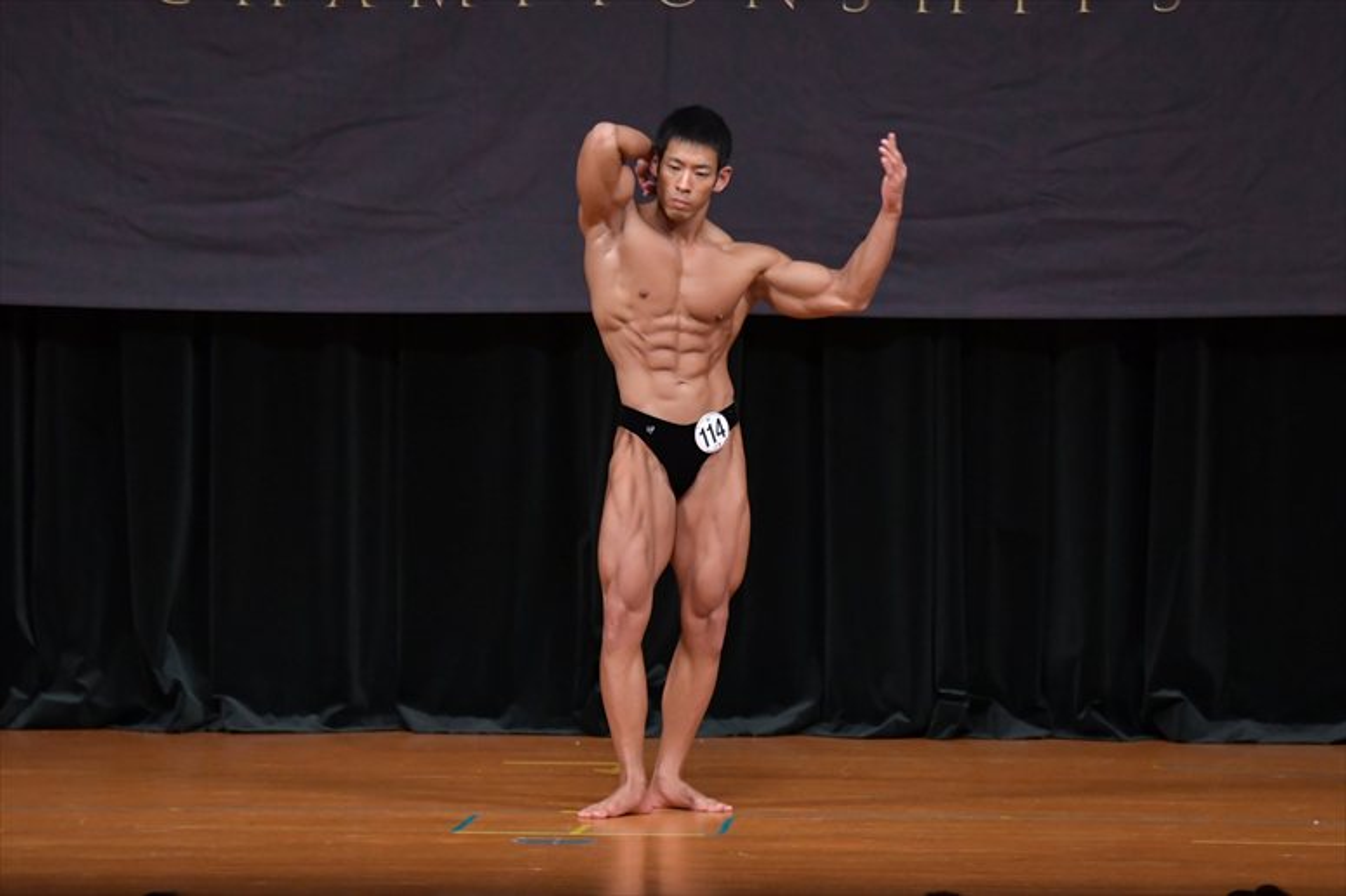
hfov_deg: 7.6
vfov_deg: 5.1
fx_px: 10090
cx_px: 673
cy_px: 448
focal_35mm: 270
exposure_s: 1/400
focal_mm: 180
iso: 4000
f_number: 5.6
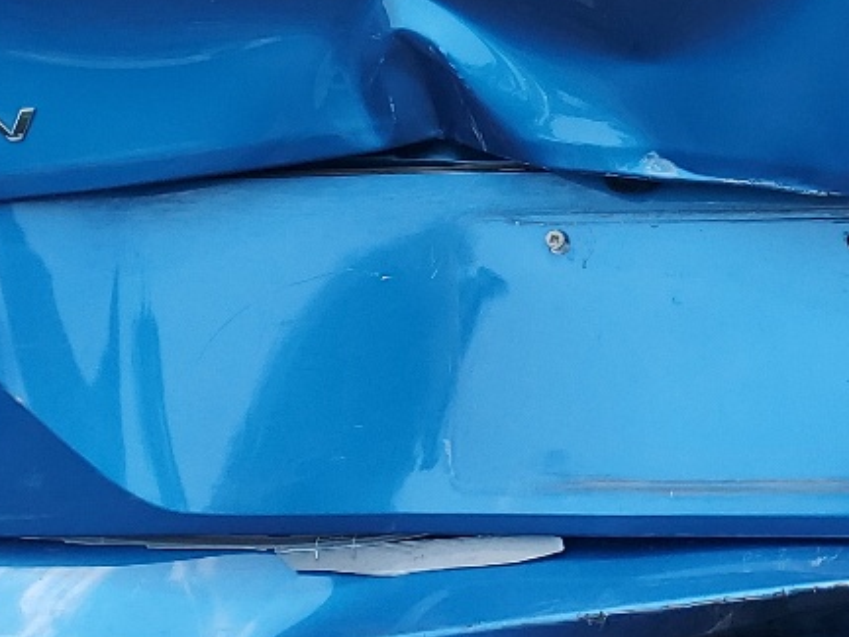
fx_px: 2355
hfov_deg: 20.2
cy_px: -108
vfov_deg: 14.9
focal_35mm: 96
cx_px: 692
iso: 50
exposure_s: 1/1429
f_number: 1.5
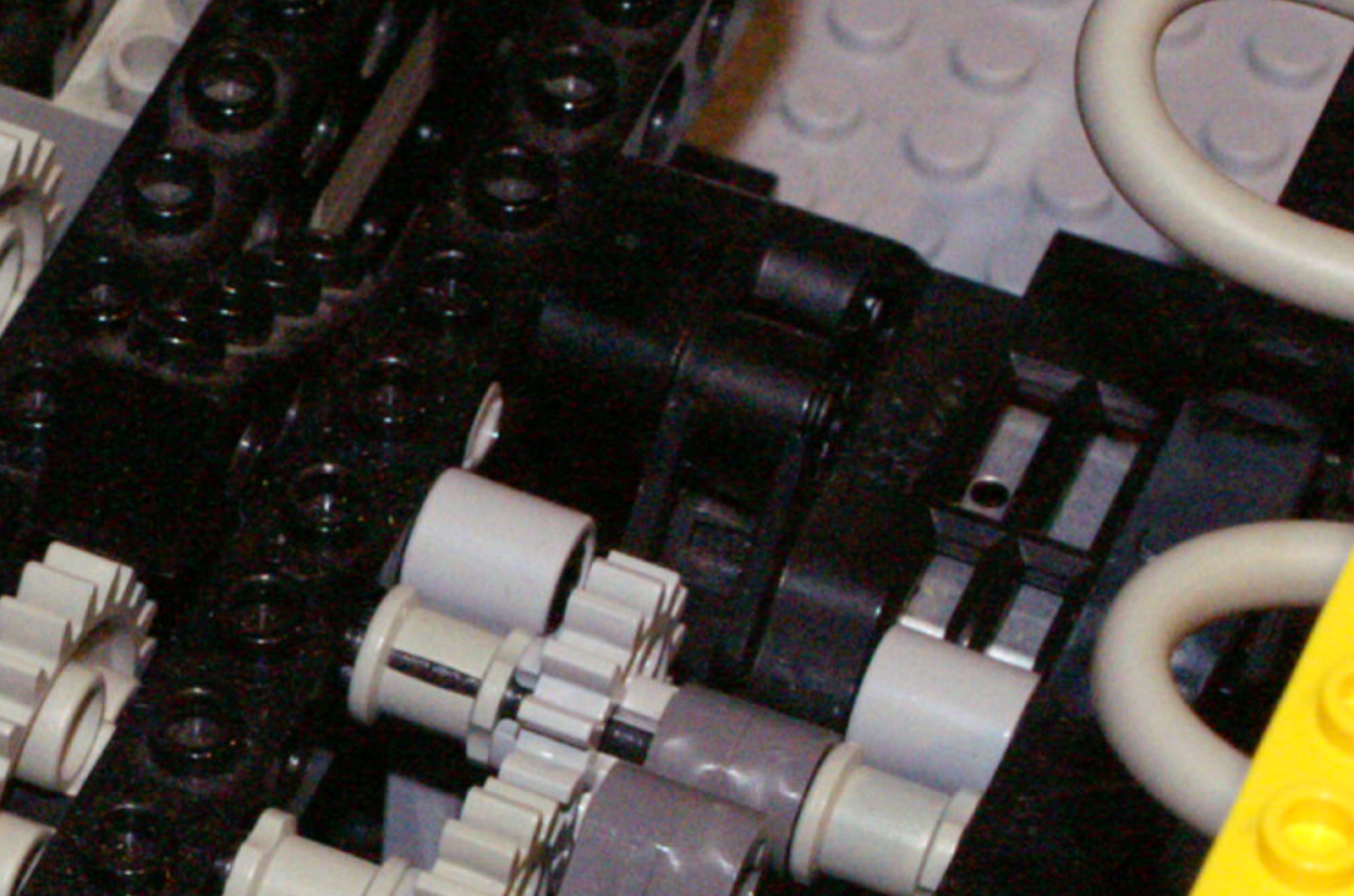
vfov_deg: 6.7
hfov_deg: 9.8
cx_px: -450
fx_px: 7715
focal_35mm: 206
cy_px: 639
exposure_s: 1/80
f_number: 13
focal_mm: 45
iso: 3200
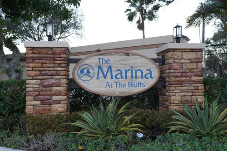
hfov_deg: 55.8
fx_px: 214
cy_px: 76
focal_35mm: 34
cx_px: 114
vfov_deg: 38.9
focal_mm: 34
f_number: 3.5
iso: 1600
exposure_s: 1/160
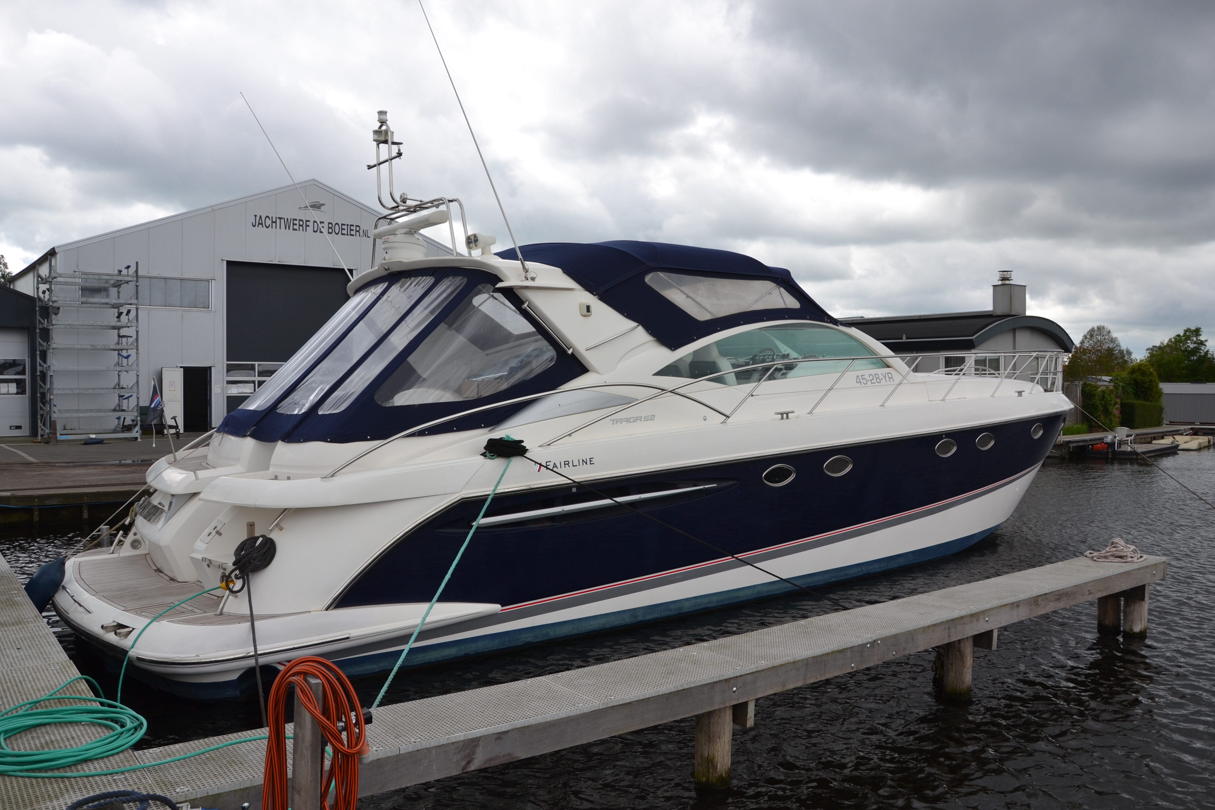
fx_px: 945
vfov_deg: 46.4
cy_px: 397
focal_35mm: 28
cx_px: 622
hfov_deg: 65.5
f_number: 8
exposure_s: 1/250
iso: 100
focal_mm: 18
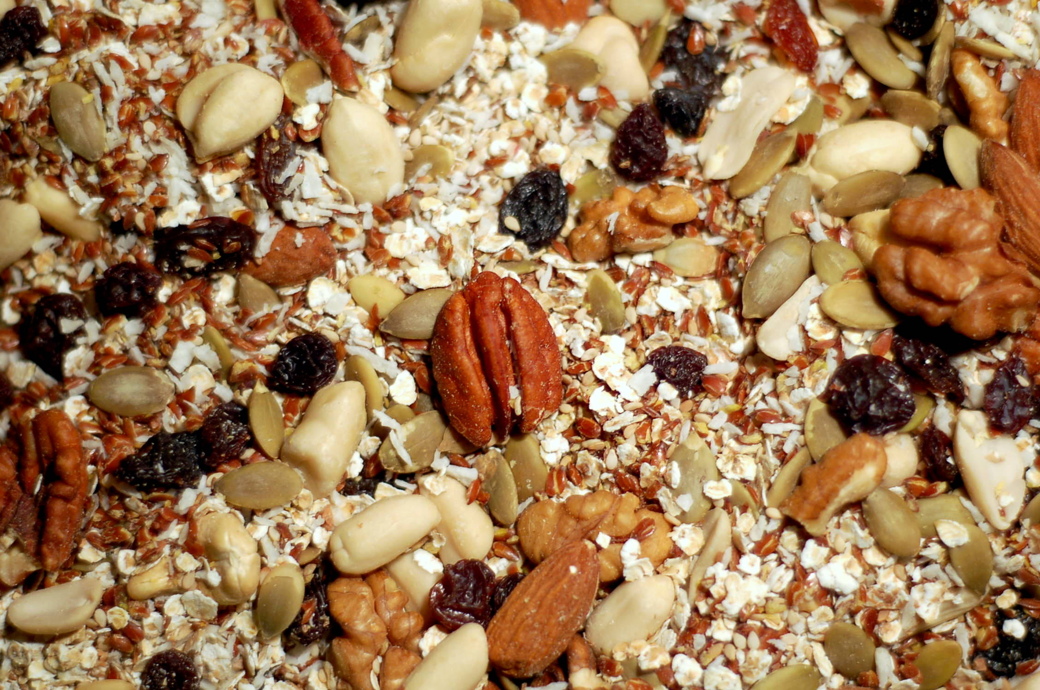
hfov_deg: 27.0
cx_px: 520
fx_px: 2163
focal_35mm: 75
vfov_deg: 18.1
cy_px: 345
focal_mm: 50
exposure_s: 1/40
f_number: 1.8
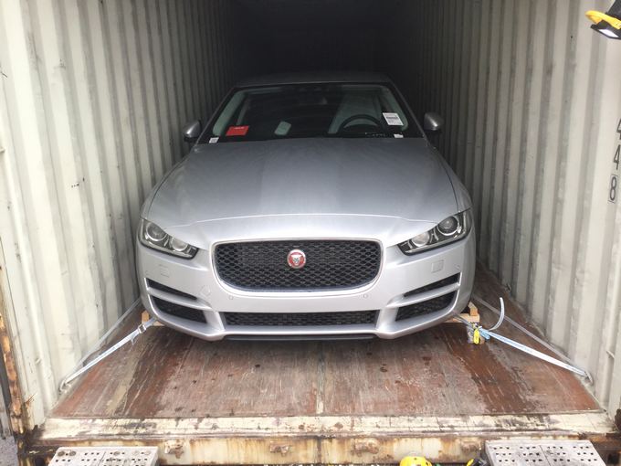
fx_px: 556
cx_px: 310
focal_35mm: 31
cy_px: 233
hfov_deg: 58.4
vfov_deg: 45.4
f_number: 2.4
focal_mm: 3.3
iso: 40
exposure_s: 1/100
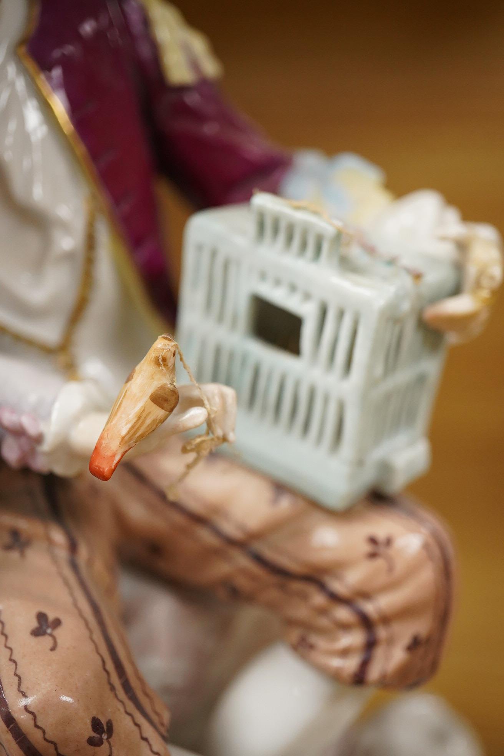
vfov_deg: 43.6
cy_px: 378
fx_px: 945
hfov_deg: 29.9
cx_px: 252
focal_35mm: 45
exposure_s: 1/320
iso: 2500
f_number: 5.6
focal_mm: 30
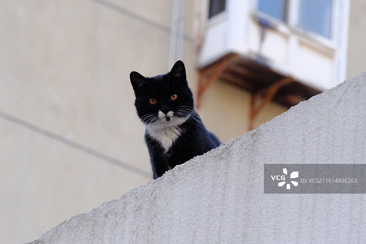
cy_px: 122
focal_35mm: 305
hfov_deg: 6.8
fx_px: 3100
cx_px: 183
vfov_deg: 4.5
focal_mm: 203
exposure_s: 1/900
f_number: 14
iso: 12800
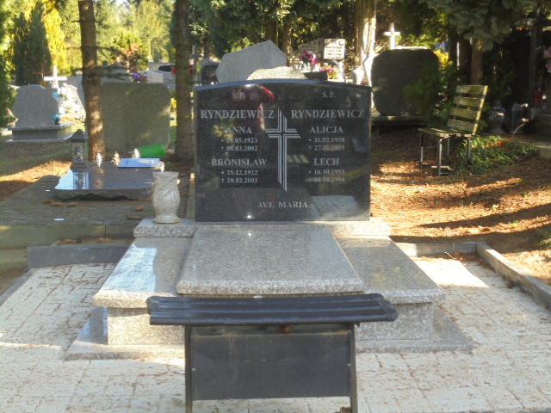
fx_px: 891
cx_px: 276
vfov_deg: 26.1
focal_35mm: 56
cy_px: 206
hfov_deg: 34.3
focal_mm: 10.1
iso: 100
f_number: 5.2
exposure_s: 1/60
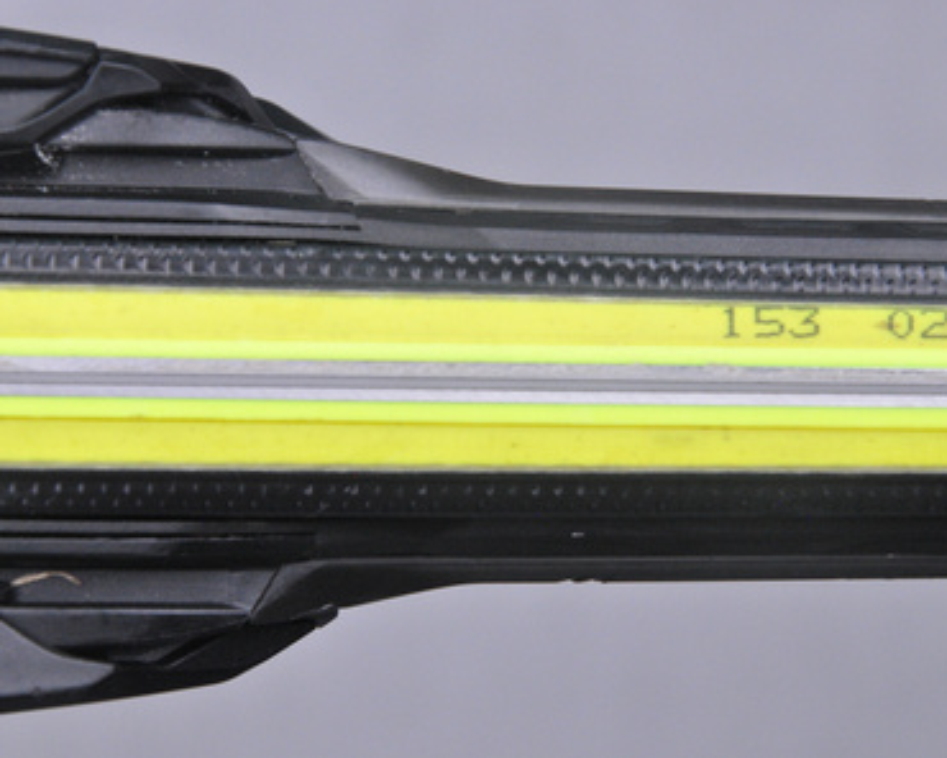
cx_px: 494
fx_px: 5033
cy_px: 380
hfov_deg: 10.7
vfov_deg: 8.6
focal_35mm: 180
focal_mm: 105
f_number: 9.5
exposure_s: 1/125
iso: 3200
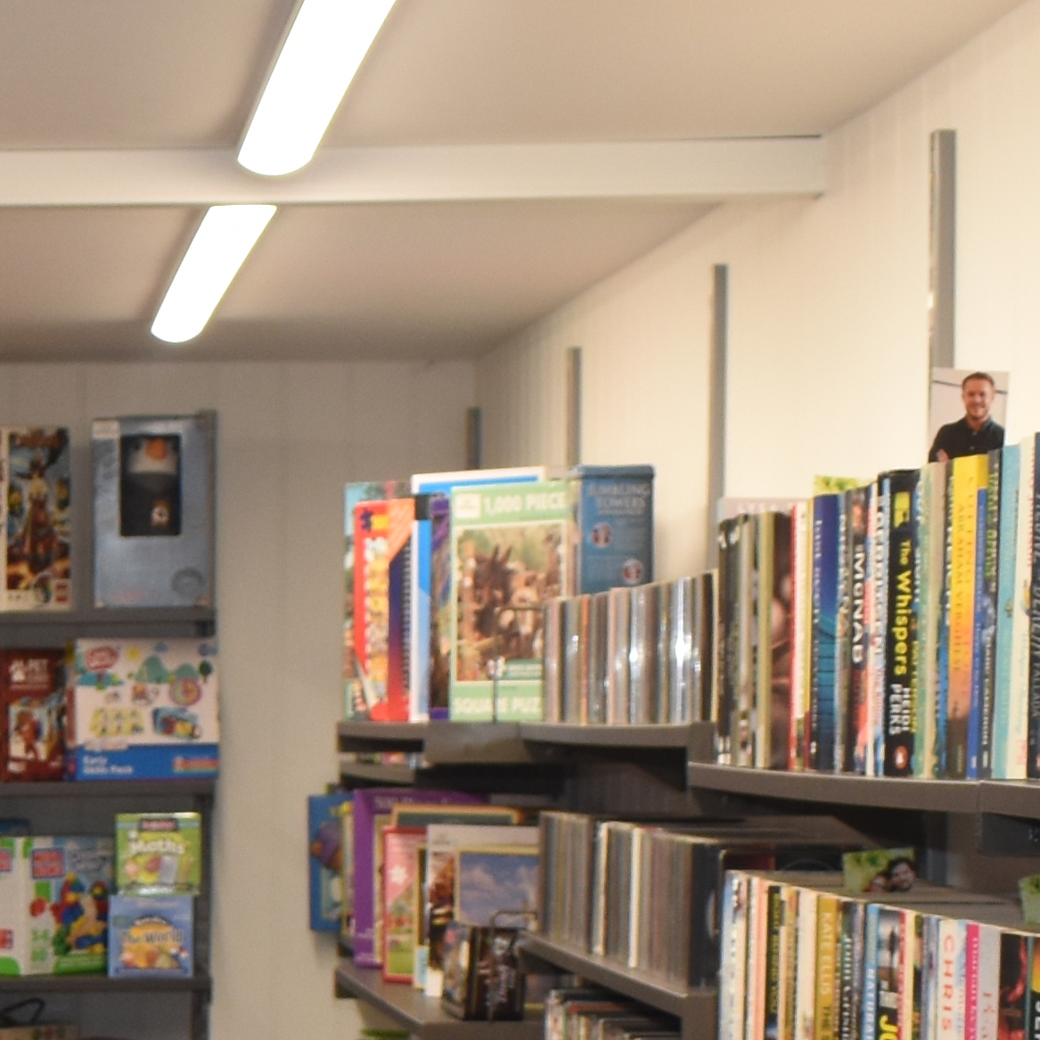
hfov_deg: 13.8
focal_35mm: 118
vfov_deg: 14.4
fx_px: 4011
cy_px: 1166
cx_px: -568
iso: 500
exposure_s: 1/125
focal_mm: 18
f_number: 5.6
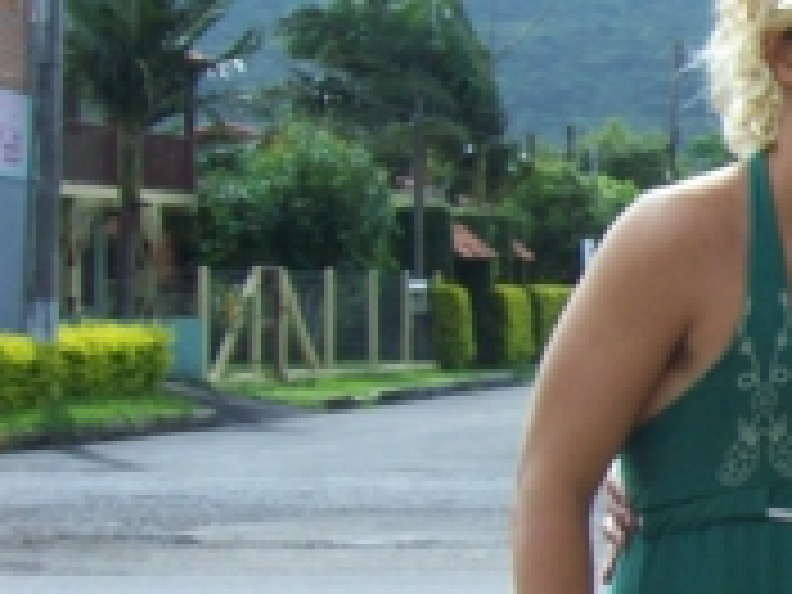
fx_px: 2997
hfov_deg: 13.5
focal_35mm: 131
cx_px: 1418
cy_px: 504
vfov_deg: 11.3
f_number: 4.8
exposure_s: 1/363
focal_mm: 6
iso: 80
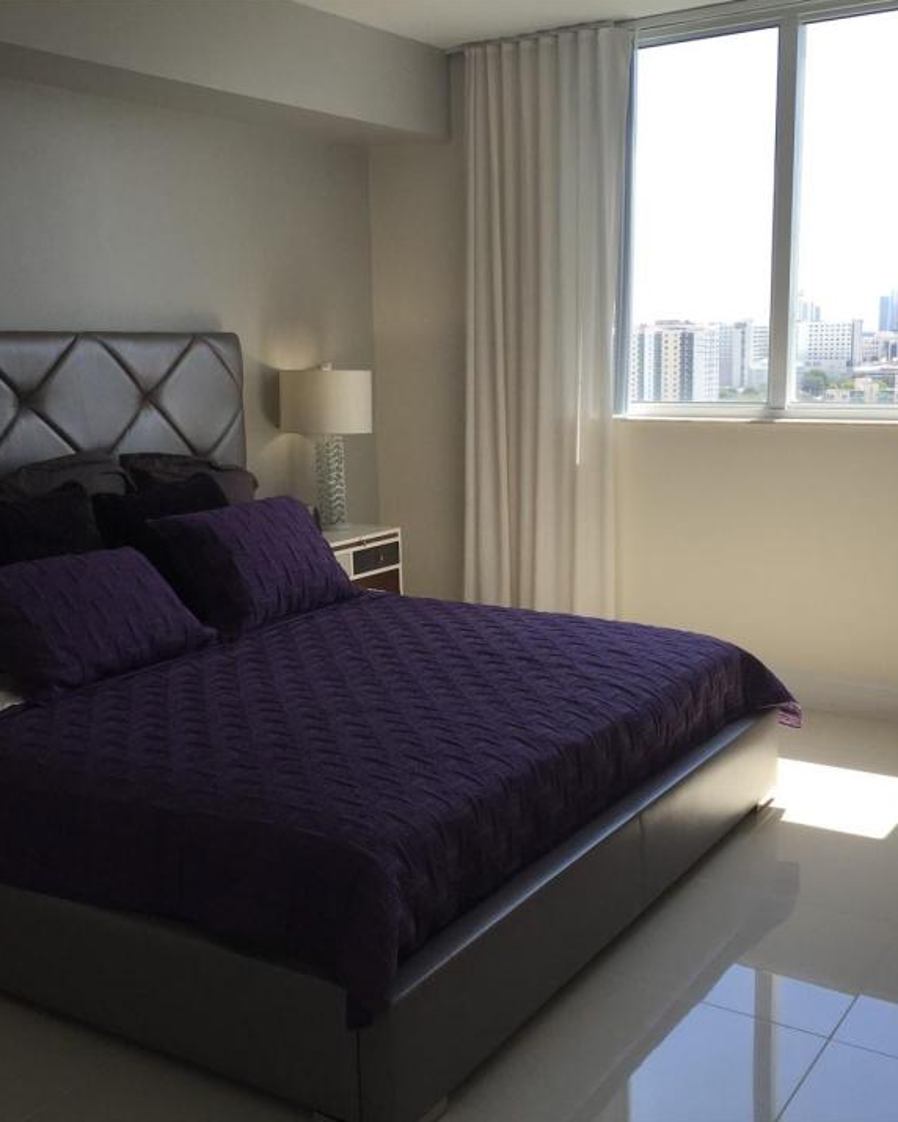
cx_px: 436
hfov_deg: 39.2
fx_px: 1262
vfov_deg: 47.9
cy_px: 560
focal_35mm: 38
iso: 32
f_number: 2.2
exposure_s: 1/430
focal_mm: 4.15
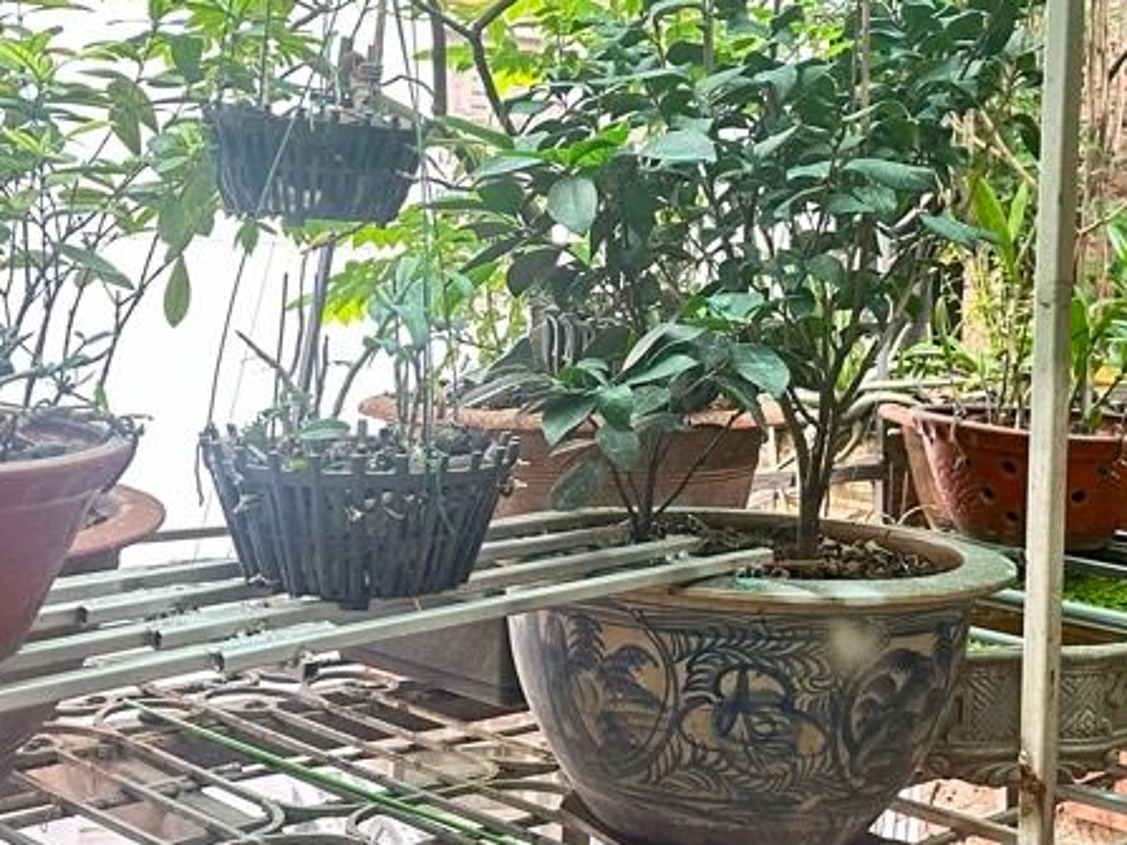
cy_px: 308
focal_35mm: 55
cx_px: 547
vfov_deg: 26.4
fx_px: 1790
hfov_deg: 34.9
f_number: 1.78
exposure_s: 1/60
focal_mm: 6.86
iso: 250
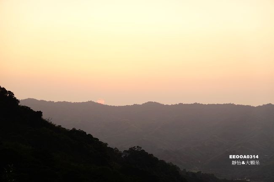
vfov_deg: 14.0
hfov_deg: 20.8
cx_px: 137
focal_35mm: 98
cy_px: 91
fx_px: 746
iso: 125
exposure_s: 1/125
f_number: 4
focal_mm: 36
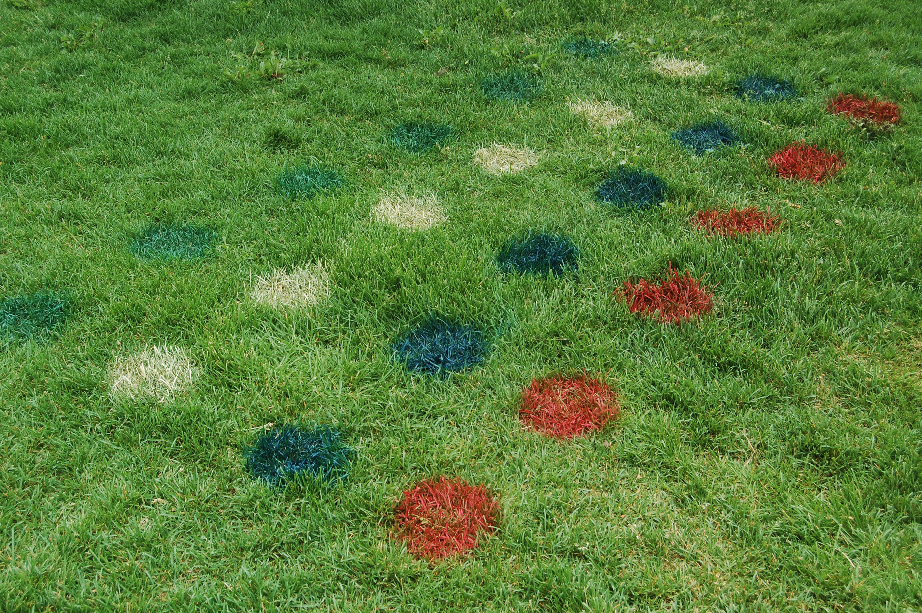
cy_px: 306
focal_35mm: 48
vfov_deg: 28.0
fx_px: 1228
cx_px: 461
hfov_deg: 41.1
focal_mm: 32
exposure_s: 1/200
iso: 200
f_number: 7.1
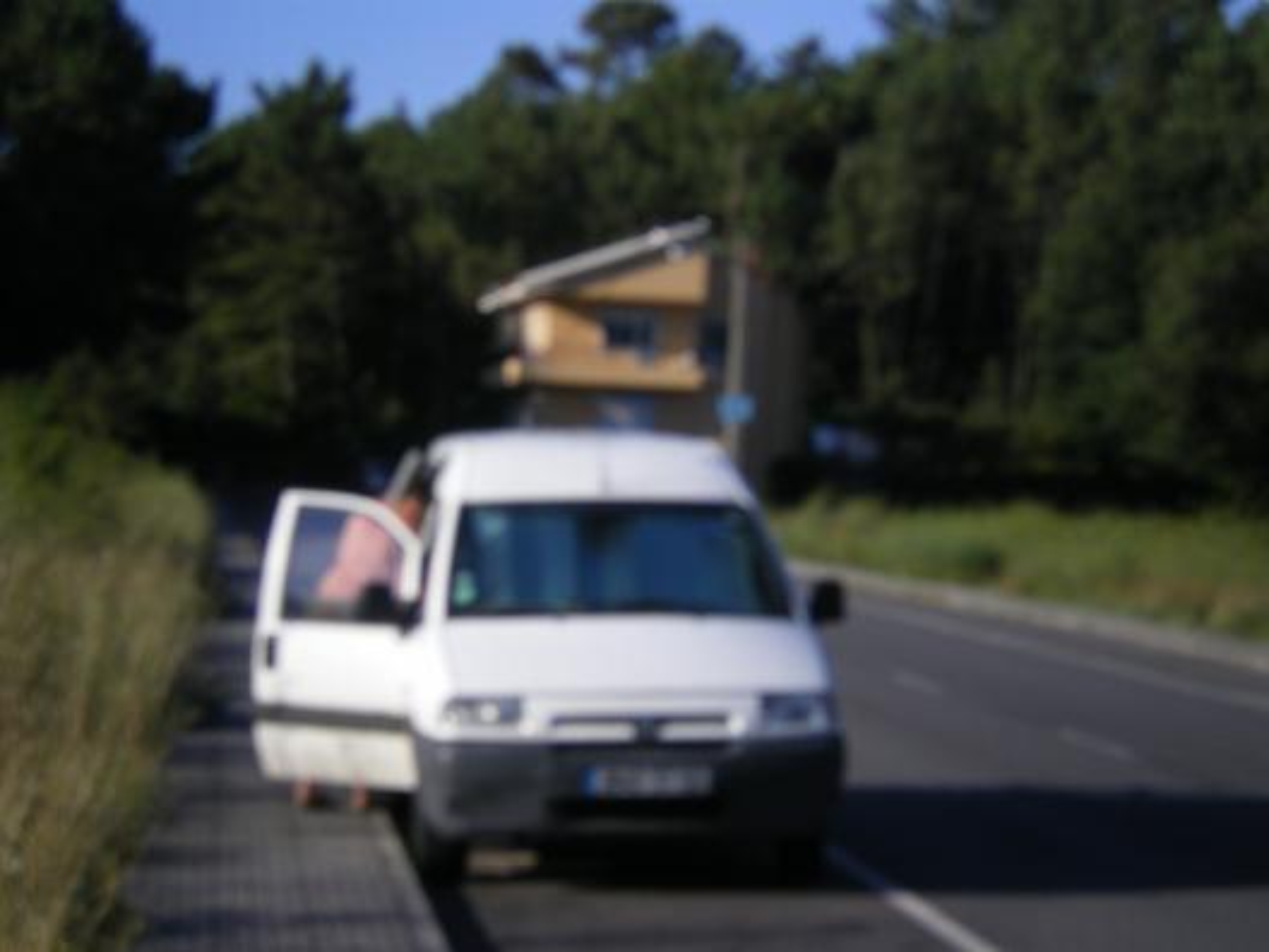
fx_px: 3629
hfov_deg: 19.8
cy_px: 476
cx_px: 634
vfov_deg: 14.9
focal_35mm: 99
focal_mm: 16.3
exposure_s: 1/250
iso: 64
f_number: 5.5
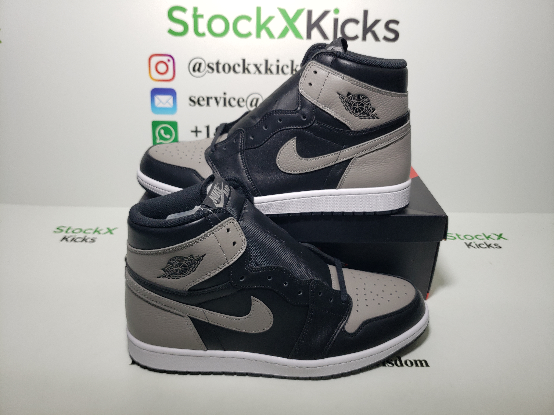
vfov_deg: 53.1
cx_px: 277
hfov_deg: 67.3
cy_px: 208
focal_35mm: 26
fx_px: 416
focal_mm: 4.3
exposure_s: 1/315
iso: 50
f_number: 1.5
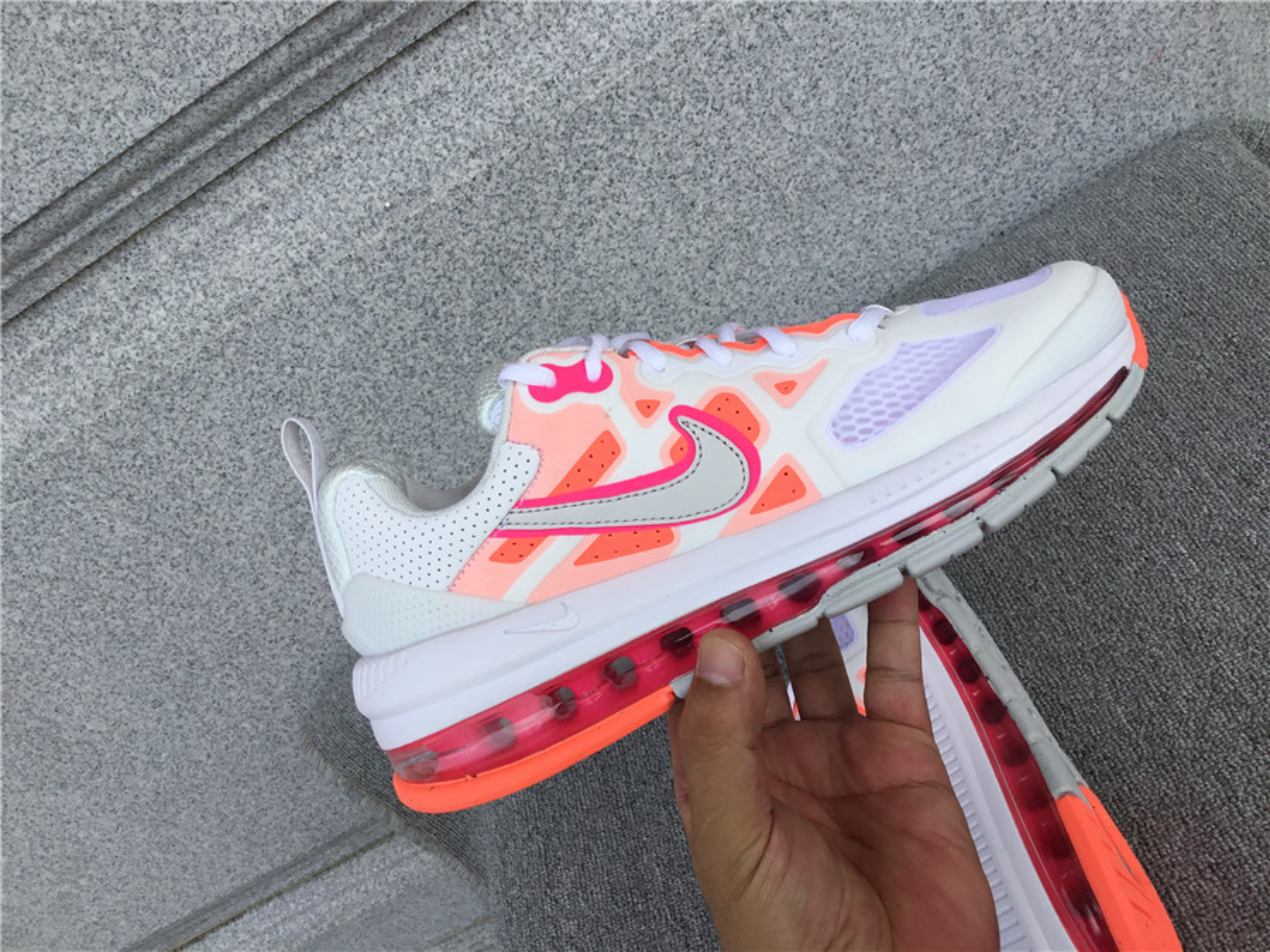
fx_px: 1137
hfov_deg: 58.4
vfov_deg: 45.4
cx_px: 635
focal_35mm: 31
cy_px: 476
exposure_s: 1/657
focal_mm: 3.3
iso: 25
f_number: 2.4
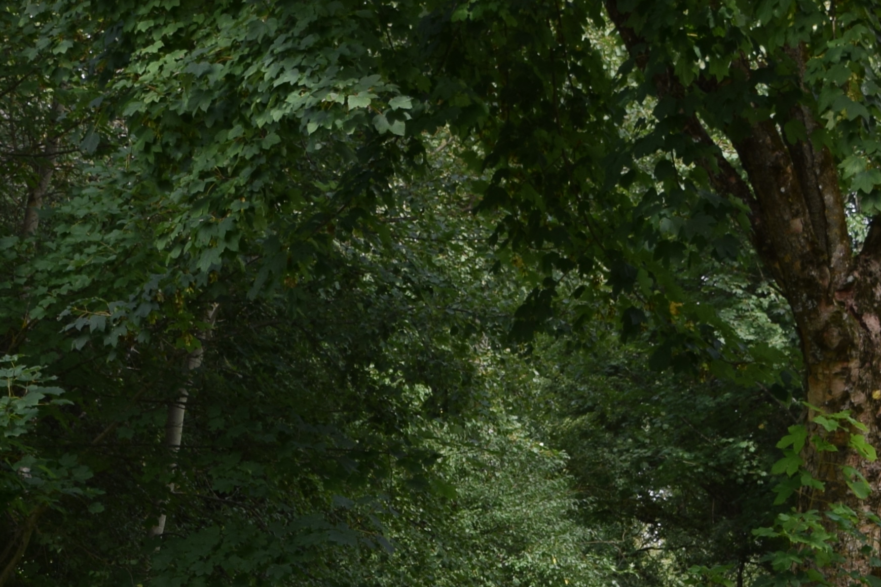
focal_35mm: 145
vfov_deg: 9.3
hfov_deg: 14.1
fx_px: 3549
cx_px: 247
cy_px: 828
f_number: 5.6
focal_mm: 28
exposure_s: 1/125
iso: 100
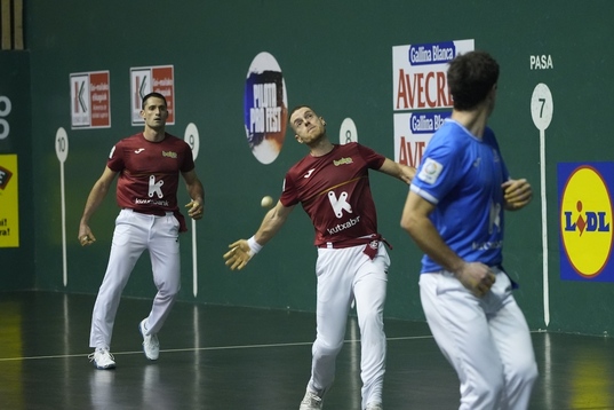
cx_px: 307
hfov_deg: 9.7
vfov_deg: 6.4
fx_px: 3633
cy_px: 205
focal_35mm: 213
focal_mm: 142
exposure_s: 1/800
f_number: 4
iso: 6400
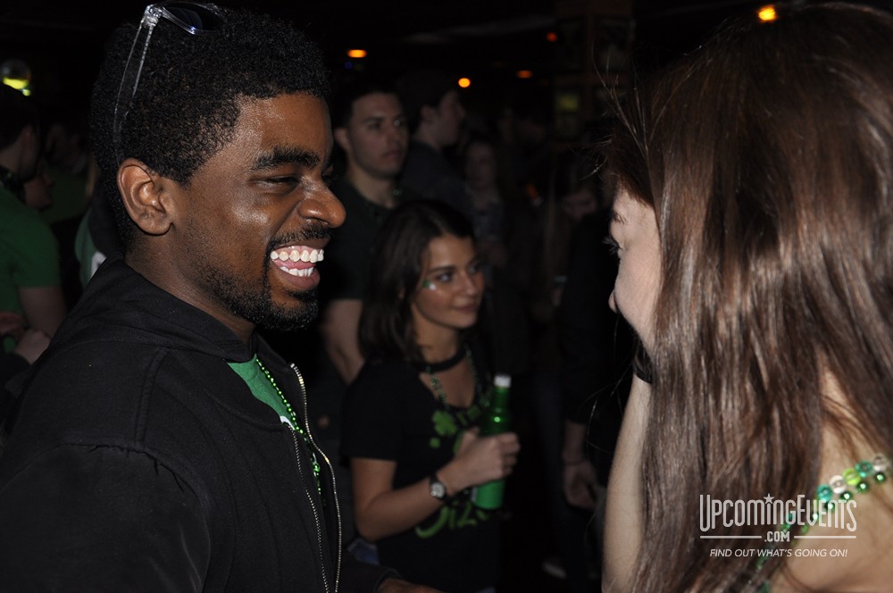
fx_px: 1040
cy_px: 296
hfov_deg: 46.5
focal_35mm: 42
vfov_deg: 31.8
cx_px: 446
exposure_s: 1/60
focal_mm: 28
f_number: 4
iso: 400
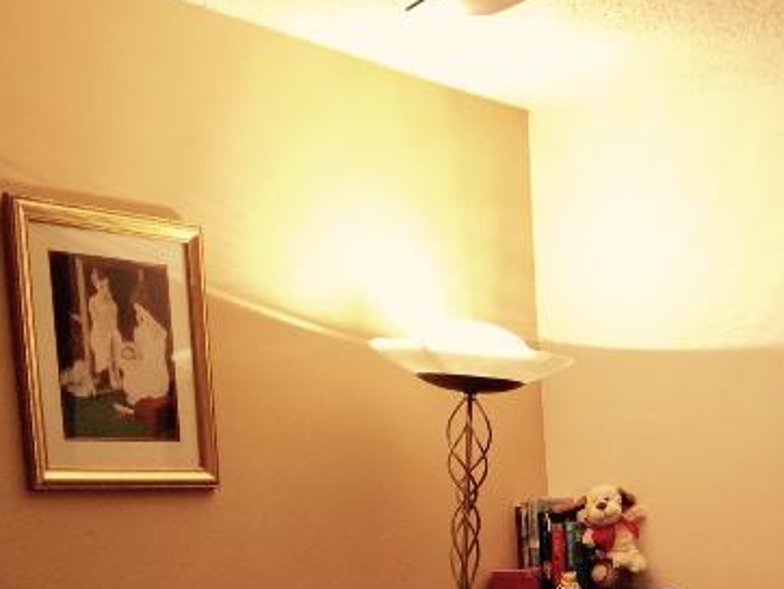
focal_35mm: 82
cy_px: 754
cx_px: 951
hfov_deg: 22.0
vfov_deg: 17.0
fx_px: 1858
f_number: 2.2
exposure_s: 1/15
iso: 40
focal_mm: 4.15
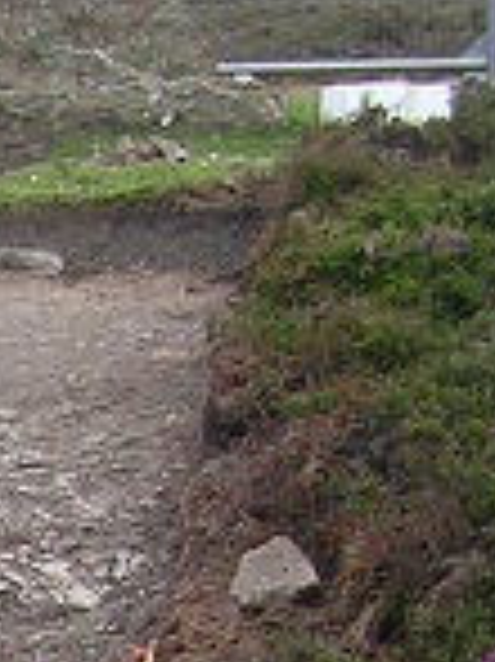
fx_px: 3952
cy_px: 1365
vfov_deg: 9.0
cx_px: -832
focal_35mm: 207
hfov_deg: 6.7
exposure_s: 1/250
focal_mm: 5.8
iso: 50
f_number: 2.8
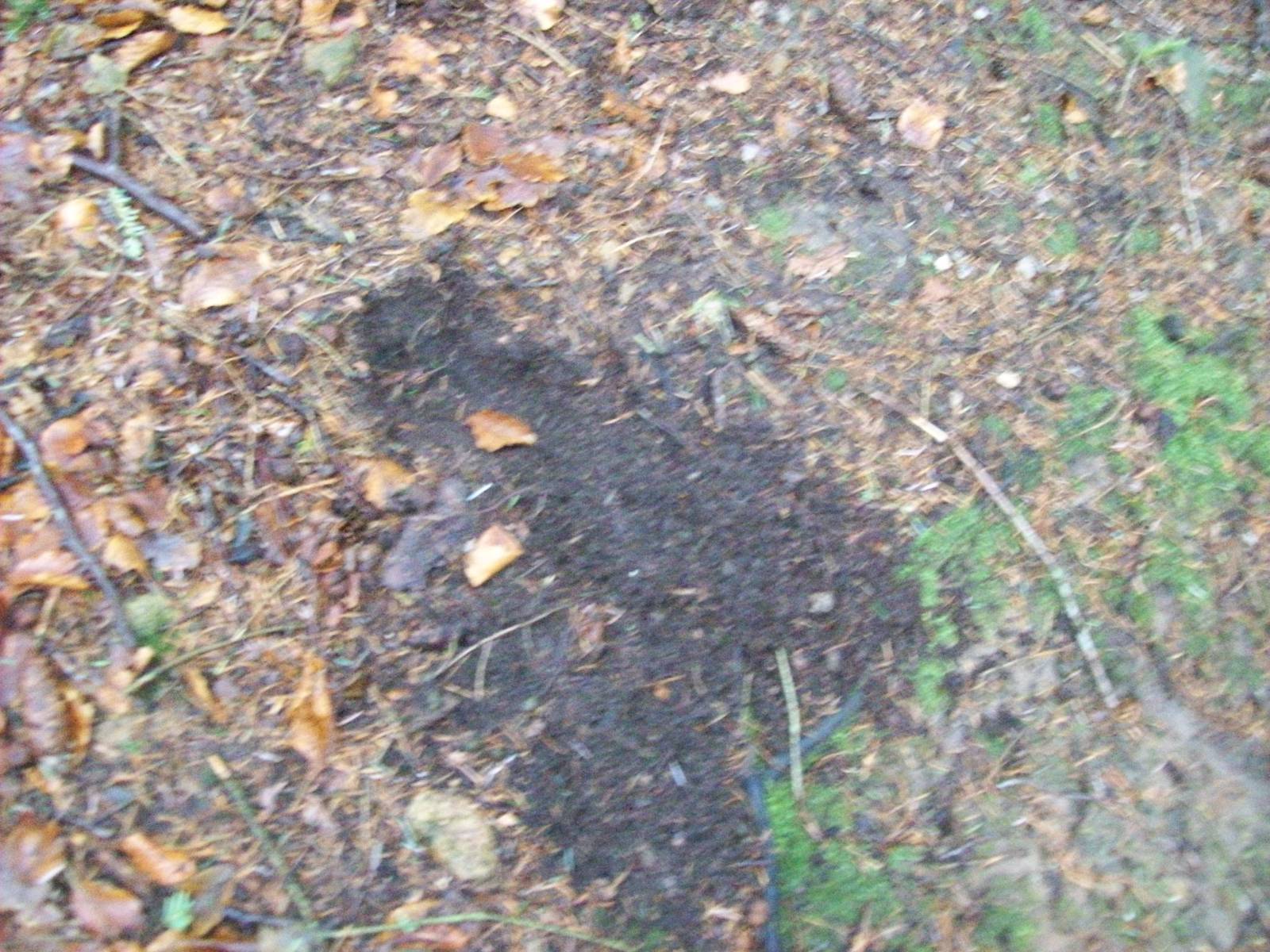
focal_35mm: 36
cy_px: 476
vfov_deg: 39.7
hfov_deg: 51.4
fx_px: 1321
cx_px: 635
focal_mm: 6
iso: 800
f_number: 2.7
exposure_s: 1/16.8
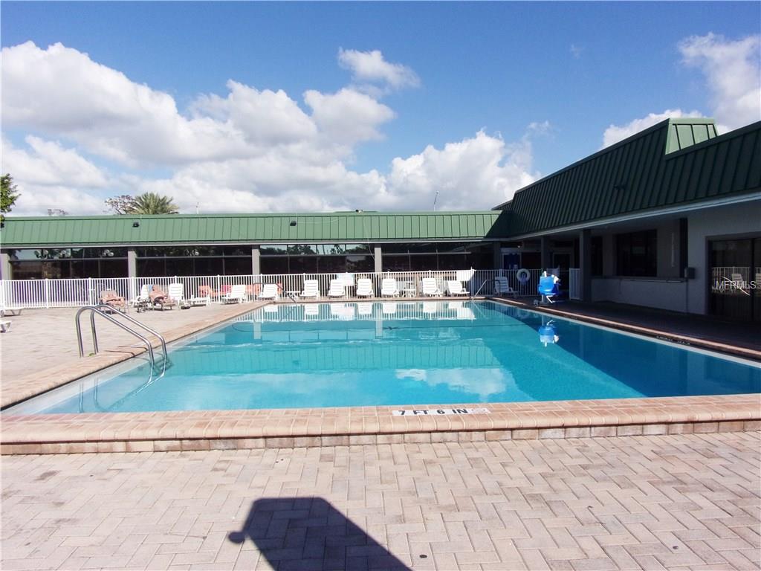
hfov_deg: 71.6
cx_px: 380
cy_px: 286
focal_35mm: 24
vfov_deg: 56.8
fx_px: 528
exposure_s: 1/170
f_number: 10.8
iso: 80
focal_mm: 4.3
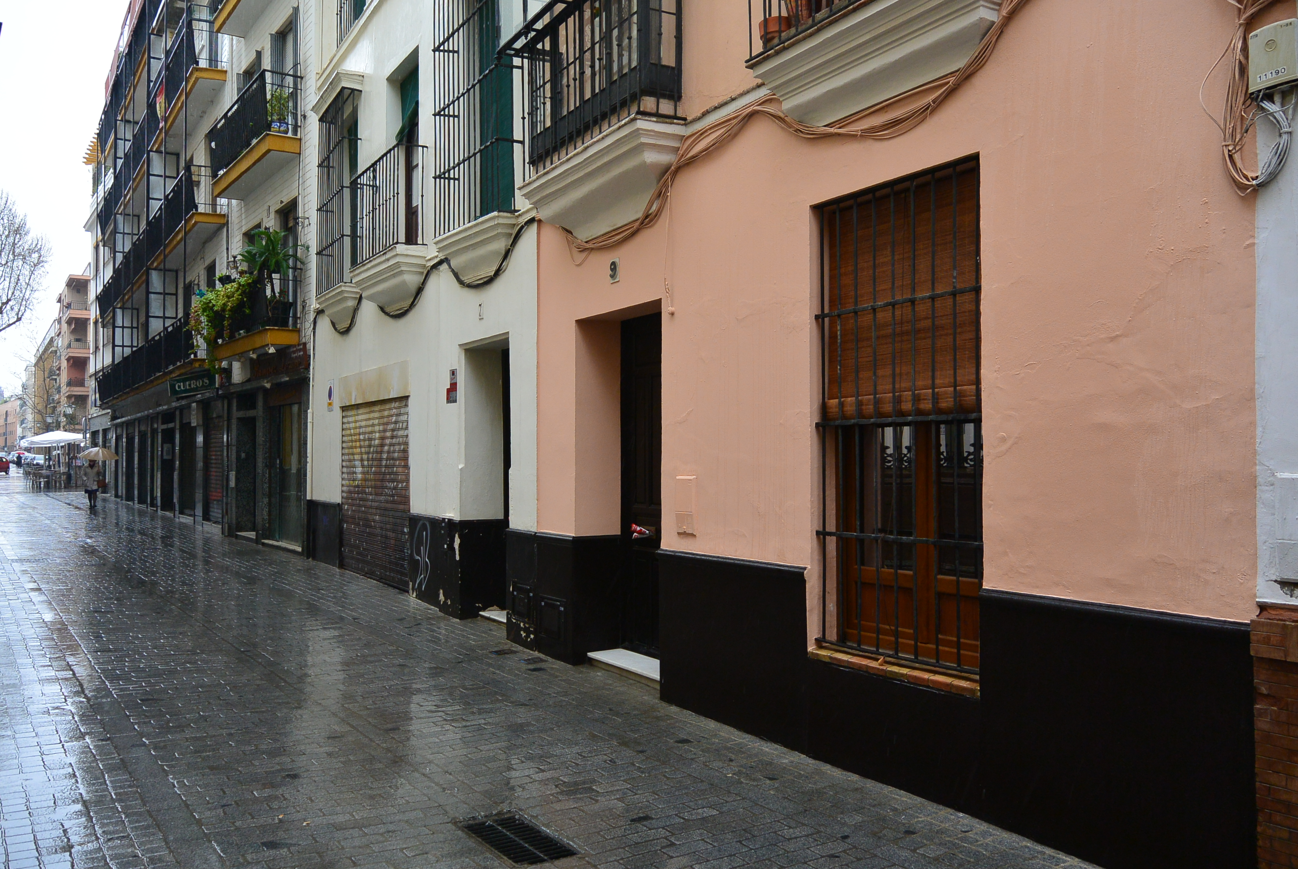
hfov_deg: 63.6
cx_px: 649
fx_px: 1047
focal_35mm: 29
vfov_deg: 45.1
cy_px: 434
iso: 200
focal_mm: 11
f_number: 4
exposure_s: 1/200
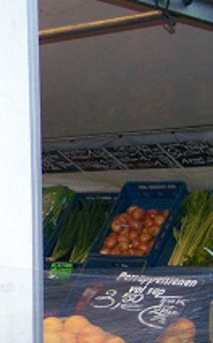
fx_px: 1006
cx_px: -232
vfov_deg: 19.2
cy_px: 251
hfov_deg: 10.9
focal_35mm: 108
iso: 160
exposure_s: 1/60
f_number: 2.8
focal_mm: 6.3
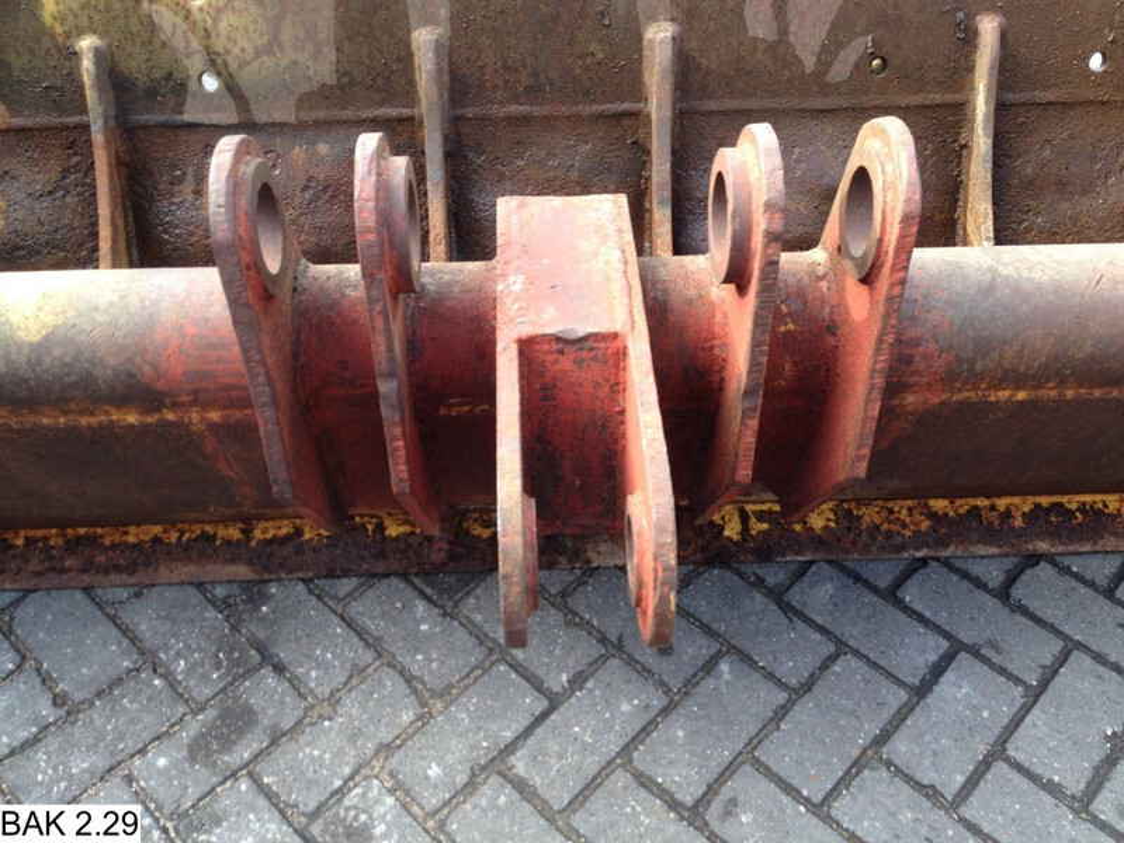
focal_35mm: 35
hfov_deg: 52.6
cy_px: 422
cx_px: 562
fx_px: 1136
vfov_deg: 40.7
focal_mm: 4.28
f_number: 2.4
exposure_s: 1/120
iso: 50
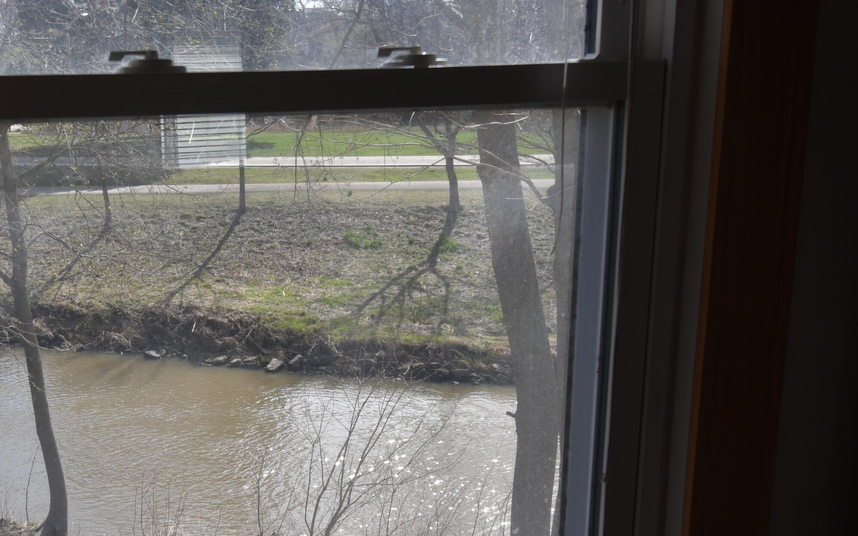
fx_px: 1076
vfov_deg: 27.8
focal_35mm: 46
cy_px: 357
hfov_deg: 42.5
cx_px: 243
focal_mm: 20
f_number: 8
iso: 200
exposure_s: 1/250
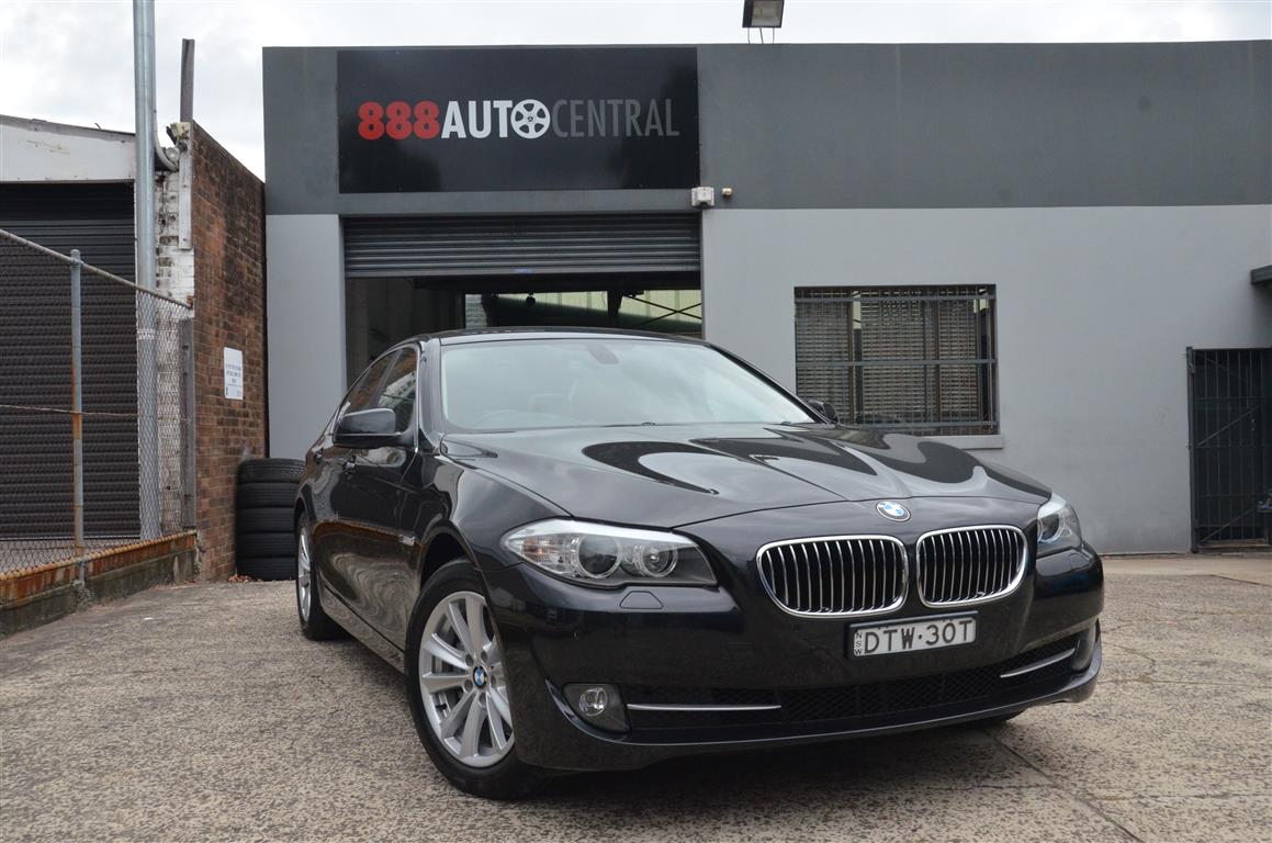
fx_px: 1164
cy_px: 422
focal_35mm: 33
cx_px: 636
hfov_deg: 57.3
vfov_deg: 39.8
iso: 2000
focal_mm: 22
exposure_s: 1/500
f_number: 11
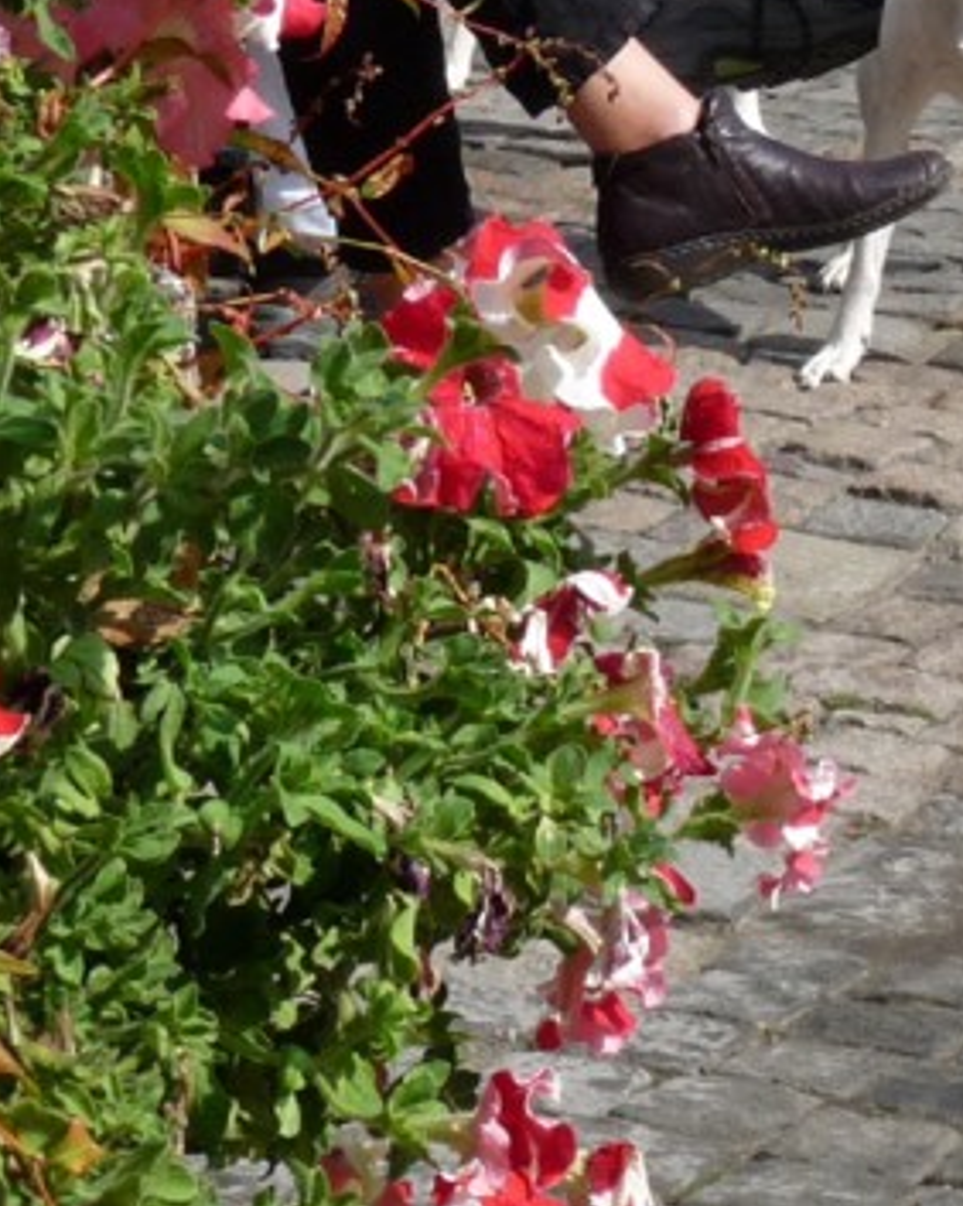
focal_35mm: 162
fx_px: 5776
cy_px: 912
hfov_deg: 9.4
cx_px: 1031
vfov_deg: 11.9
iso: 100
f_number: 5.6
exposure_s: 1/400
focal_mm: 7.6
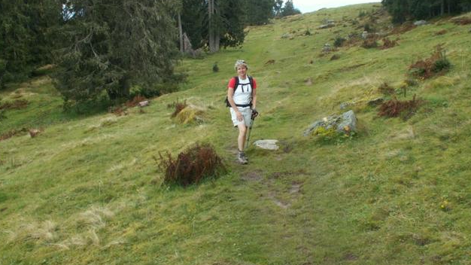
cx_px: 232
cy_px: 100
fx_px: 487
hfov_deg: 51.6
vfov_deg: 30.3
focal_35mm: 39
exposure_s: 1/25
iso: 50
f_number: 7.1
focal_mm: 5.86
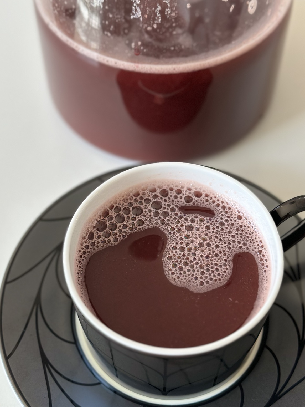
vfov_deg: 31.2
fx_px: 728
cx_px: 142
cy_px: 207
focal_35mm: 62
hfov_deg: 23.6
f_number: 1.78
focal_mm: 6.86
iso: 80
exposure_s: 1/216
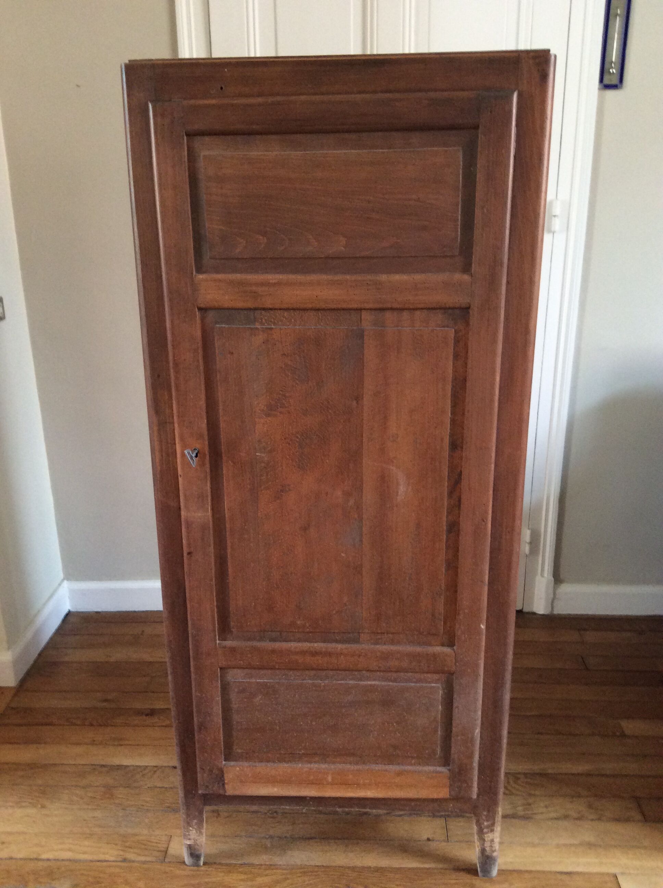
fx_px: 819
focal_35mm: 32
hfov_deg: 44.1
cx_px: 332
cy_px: 444
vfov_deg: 56.9
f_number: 2.4
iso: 125
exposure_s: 1/25
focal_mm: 3.3
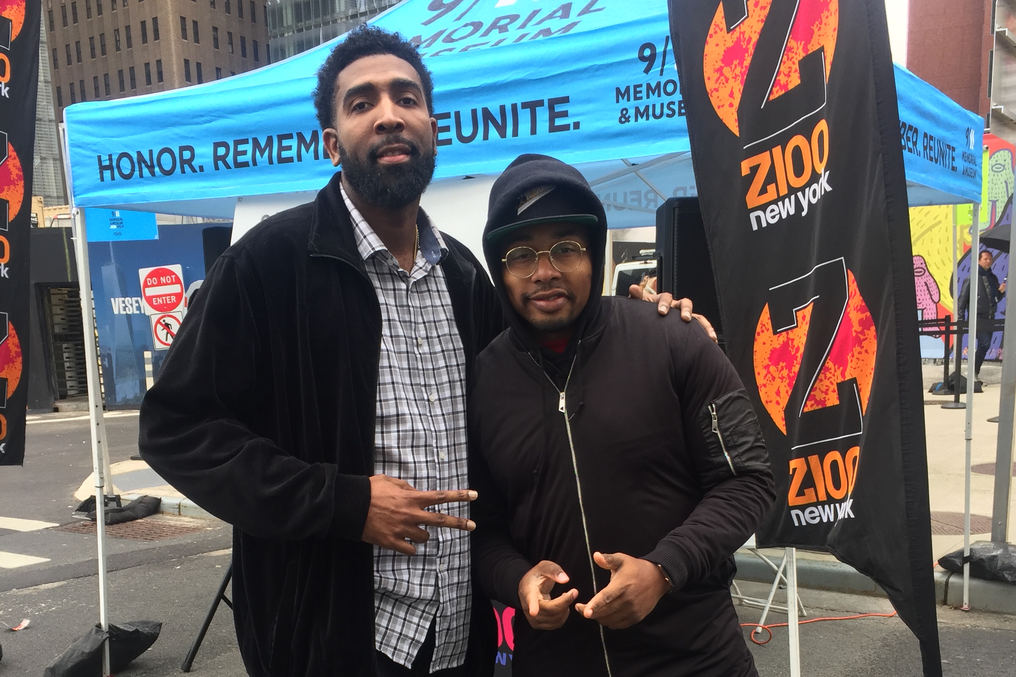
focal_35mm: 41
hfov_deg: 47.4
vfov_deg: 31.5
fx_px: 1157
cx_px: 507
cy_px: 577
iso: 32
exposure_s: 1/120
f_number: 2.2
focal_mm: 4.15
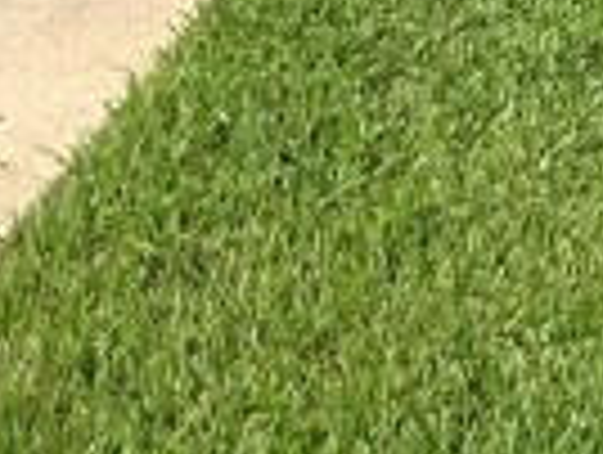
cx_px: 1710
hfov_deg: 7.9
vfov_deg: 6.2
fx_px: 3857
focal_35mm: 221
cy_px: -935
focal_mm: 3
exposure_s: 1/2058
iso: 16
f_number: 1.8
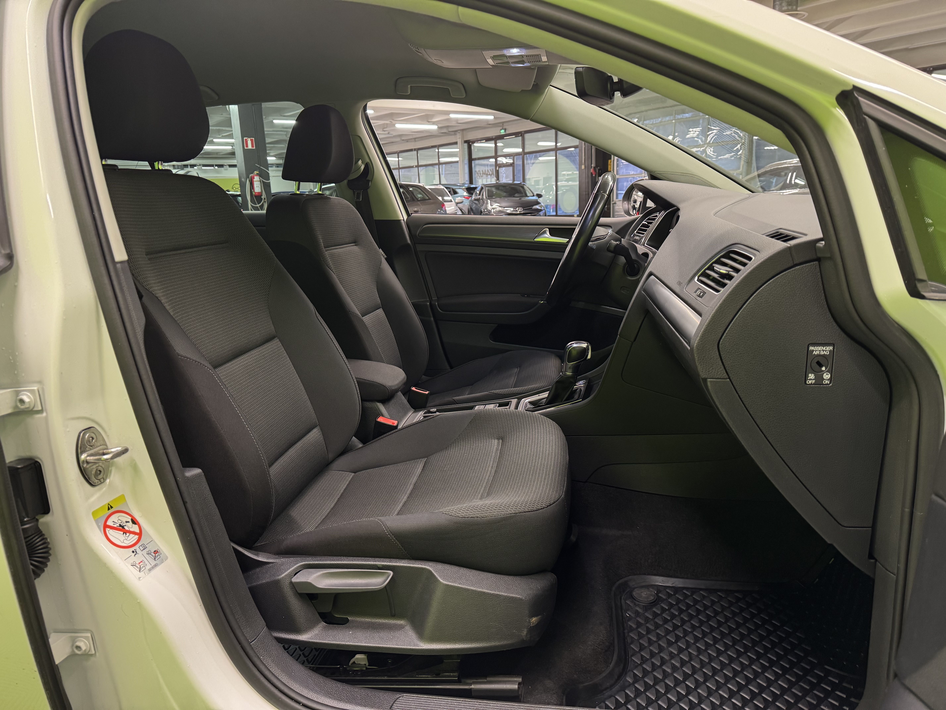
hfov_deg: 71.6
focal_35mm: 24
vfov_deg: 56.8
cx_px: 473
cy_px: 355
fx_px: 656
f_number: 1.78
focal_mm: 6.76
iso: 250
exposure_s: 1/50
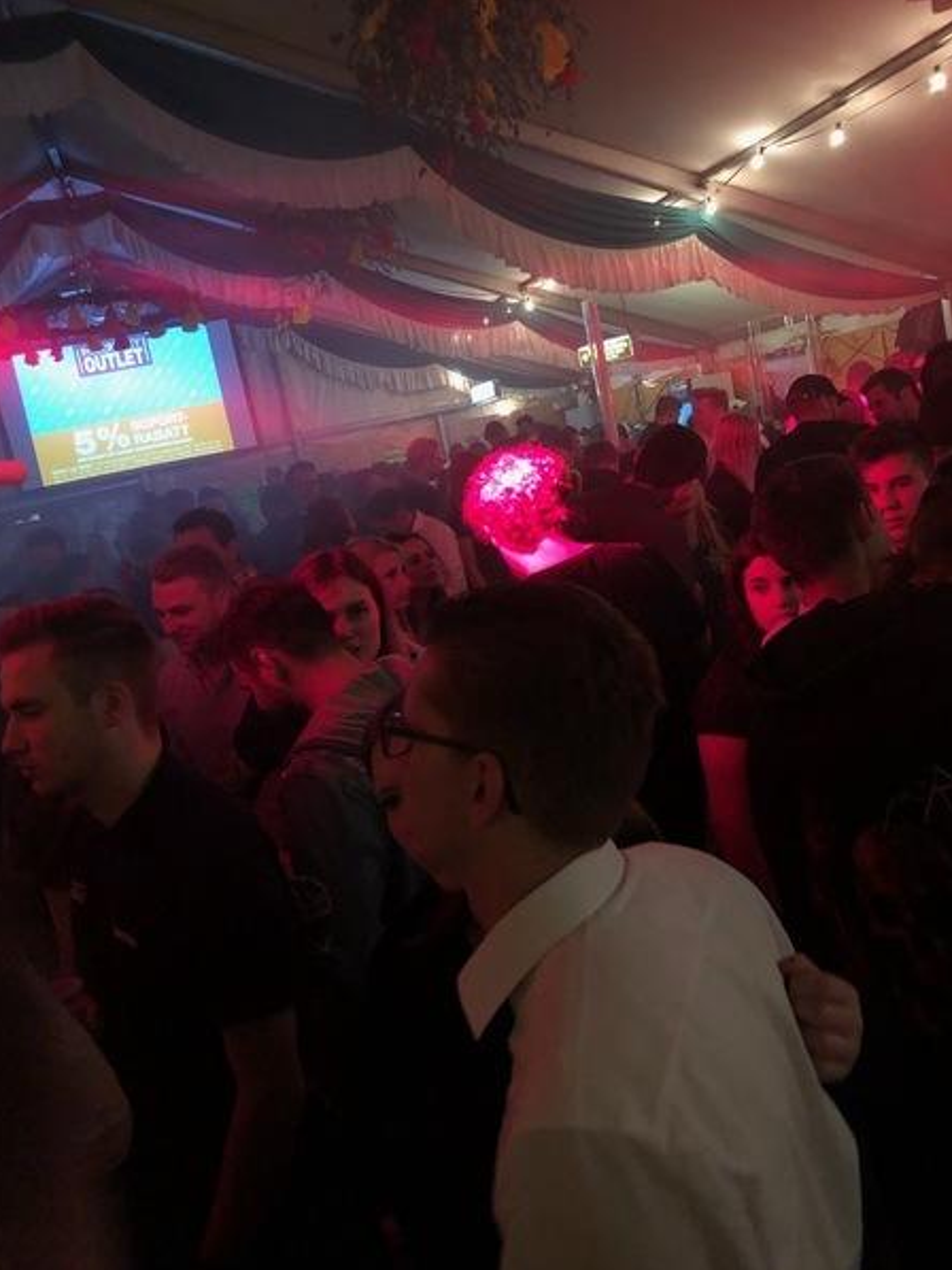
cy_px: 611
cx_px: 495
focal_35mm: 30
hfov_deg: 46.8
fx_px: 1100
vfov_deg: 59.9
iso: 80
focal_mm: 3.99
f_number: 1.8
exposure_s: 1/6
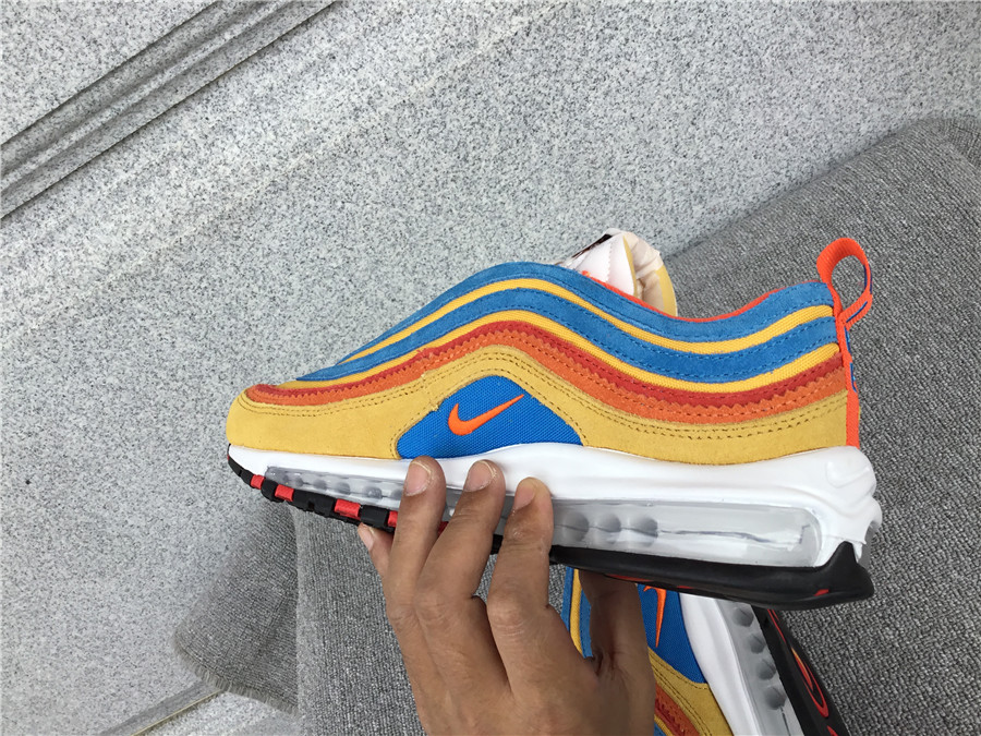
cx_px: 490
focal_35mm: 31
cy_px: 368
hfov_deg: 58.4
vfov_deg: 45.4
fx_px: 879
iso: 25
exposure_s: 1/463
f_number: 2.4
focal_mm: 3.3
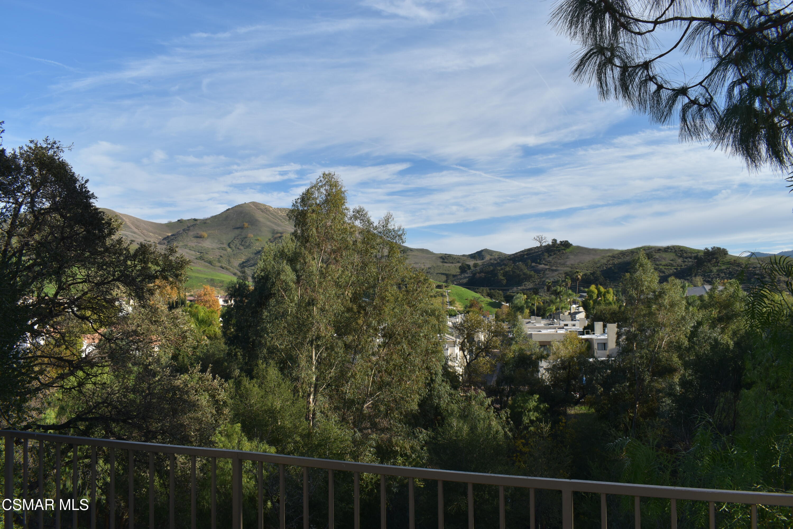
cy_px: 264
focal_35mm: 27
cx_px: 396
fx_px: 595
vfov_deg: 47.9
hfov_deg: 67.4
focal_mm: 18
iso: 100
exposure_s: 1/200
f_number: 9
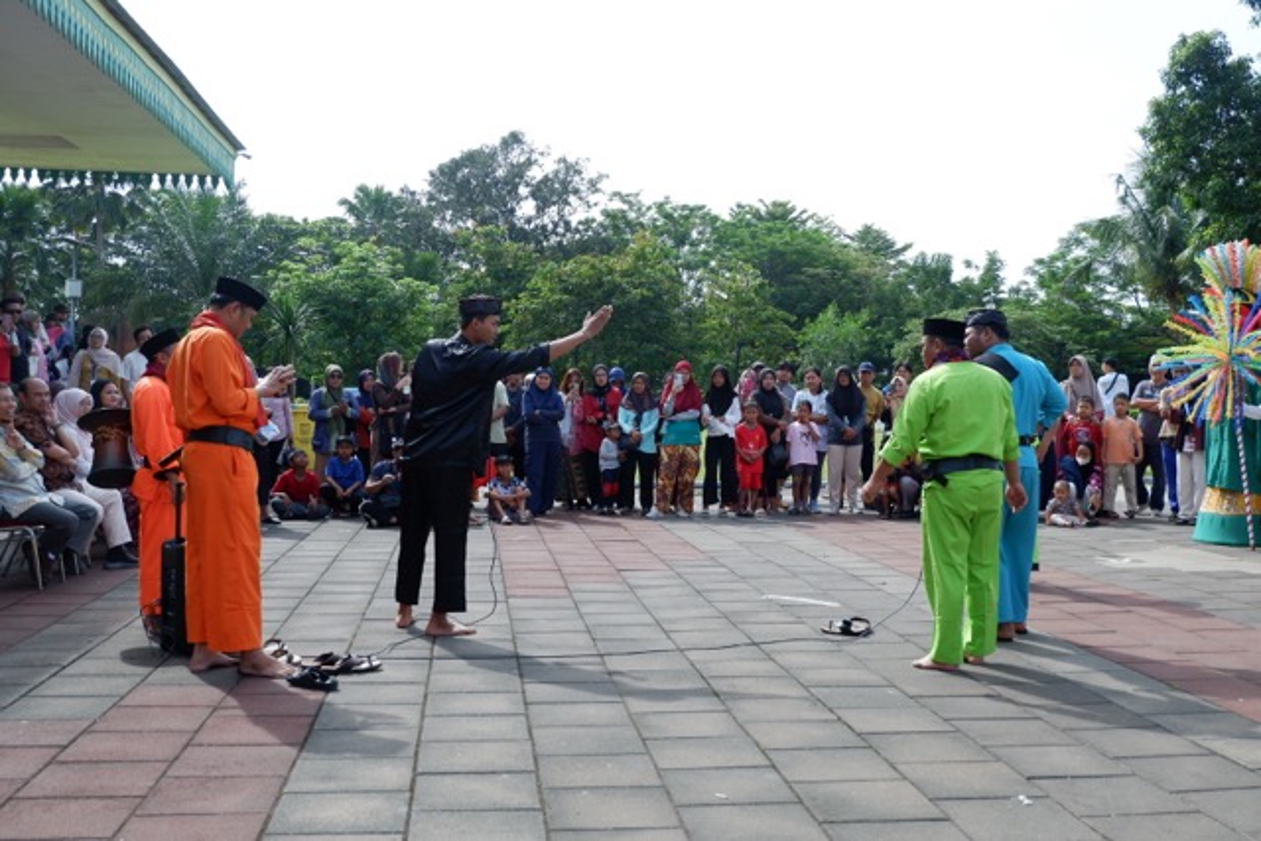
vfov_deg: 35.1
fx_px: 1331
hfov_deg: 50.7
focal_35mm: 38
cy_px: 420
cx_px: 630
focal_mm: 25.6
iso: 200
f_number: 5.6
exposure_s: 1/350
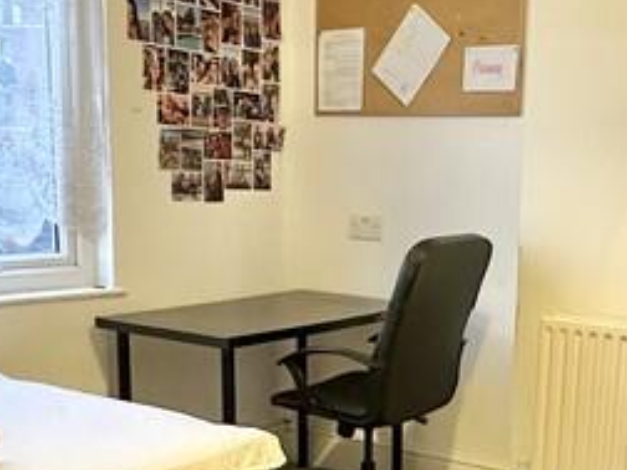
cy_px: 385
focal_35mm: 57
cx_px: 440
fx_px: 1032
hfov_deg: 33.3
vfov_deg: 25.2
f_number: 2.2
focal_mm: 2.22
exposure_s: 1/50
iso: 400
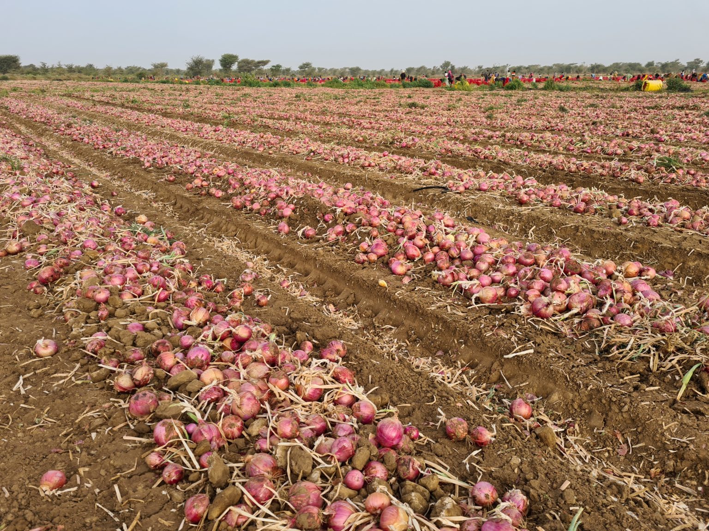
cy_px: 266
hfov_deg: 67.3
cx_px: 354
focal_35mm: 26
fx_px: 533
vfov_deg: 53.1
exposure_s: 1/636
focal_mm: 5.4
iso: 50
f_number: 1.8
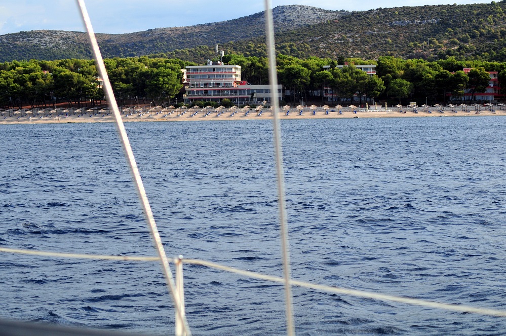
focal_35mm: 105
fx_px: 1474
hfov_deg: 19.5
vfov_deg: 13.0
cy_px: 168
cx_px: 253
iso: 320
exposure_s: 1/1000
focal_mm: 70
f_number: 6.3
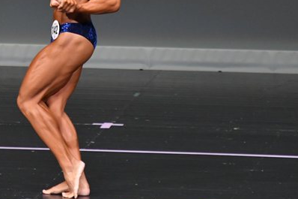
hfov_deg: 2.8
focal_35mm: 731
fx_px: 6048
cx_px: 69
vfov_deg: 1.9
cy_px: 41
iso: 4000
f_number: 5.6
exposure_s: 1/400
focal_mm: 250
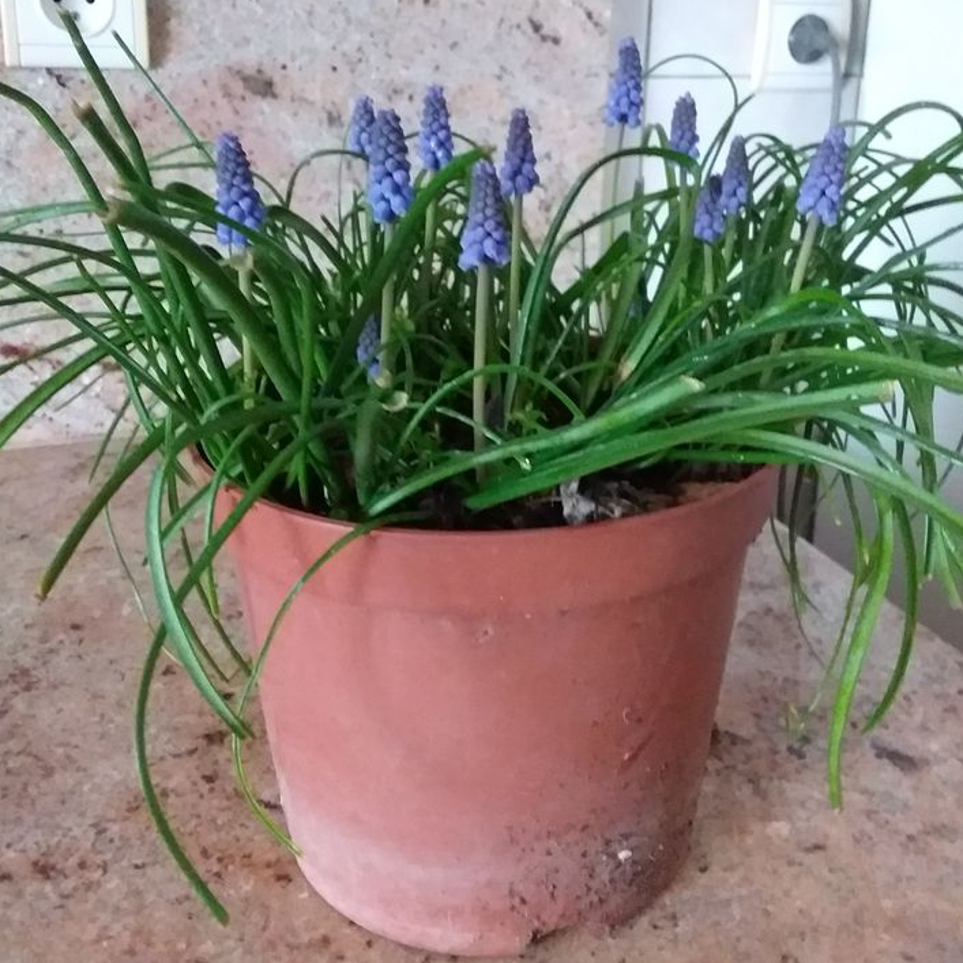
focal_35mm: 35
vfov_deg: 46.8
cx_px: 501
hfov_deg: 47.2
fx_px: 1102
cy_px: 360
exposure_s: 1/17
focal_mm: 2.91
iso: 500
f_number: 1.9
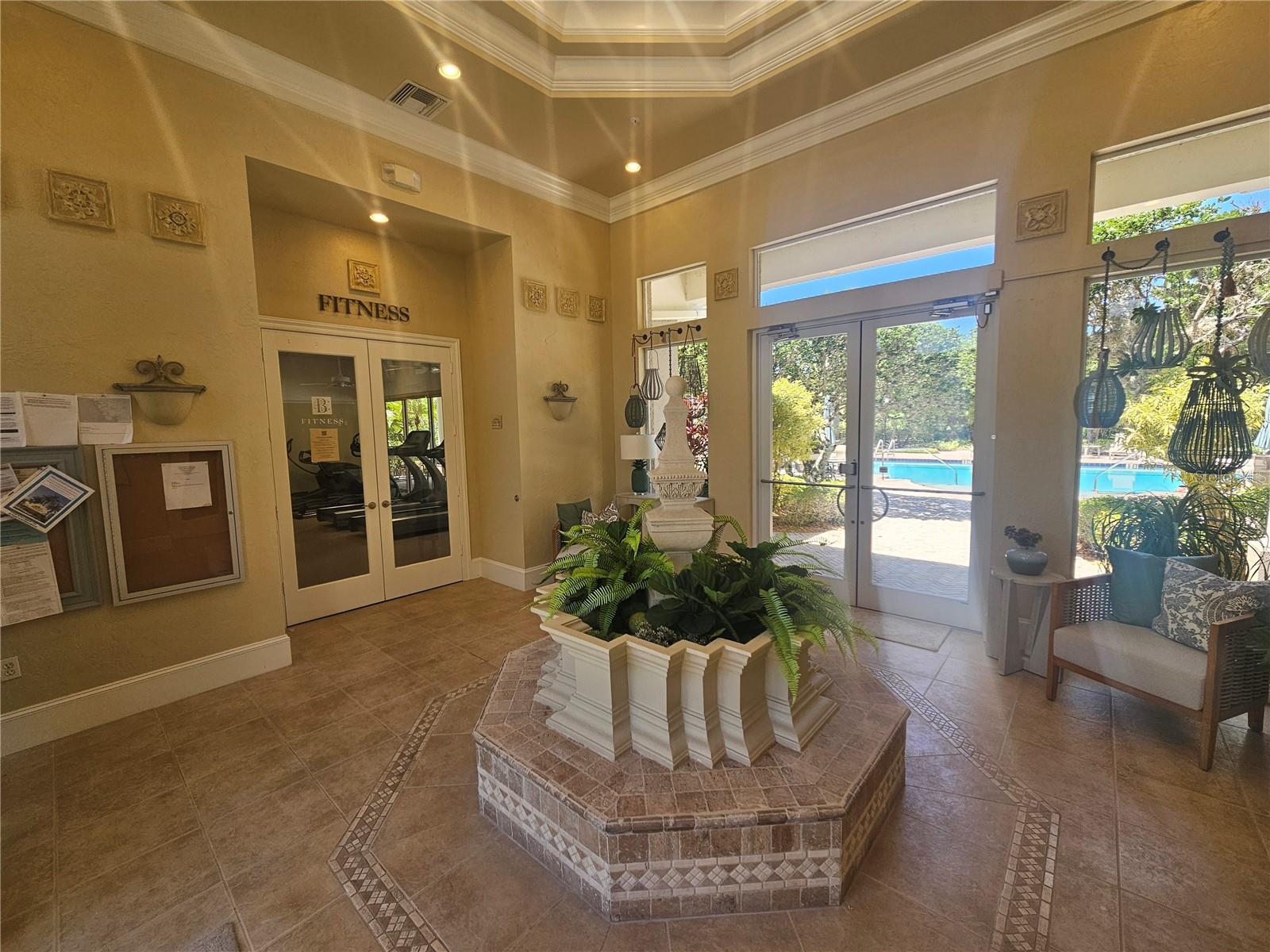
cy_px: 476
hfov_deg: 106.2
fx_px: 477
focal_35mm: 13
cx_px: 635
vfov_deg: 89.9
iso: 50
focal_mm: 2.2
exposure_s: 1/120
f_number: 2.2
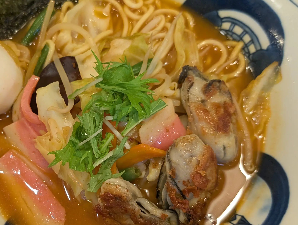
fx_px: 422
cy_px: 128
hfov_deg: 38.3
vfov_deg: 29.7
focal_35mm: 49
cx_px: 95
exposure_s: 1/120
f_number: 1.68
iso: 387
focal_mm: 6.9
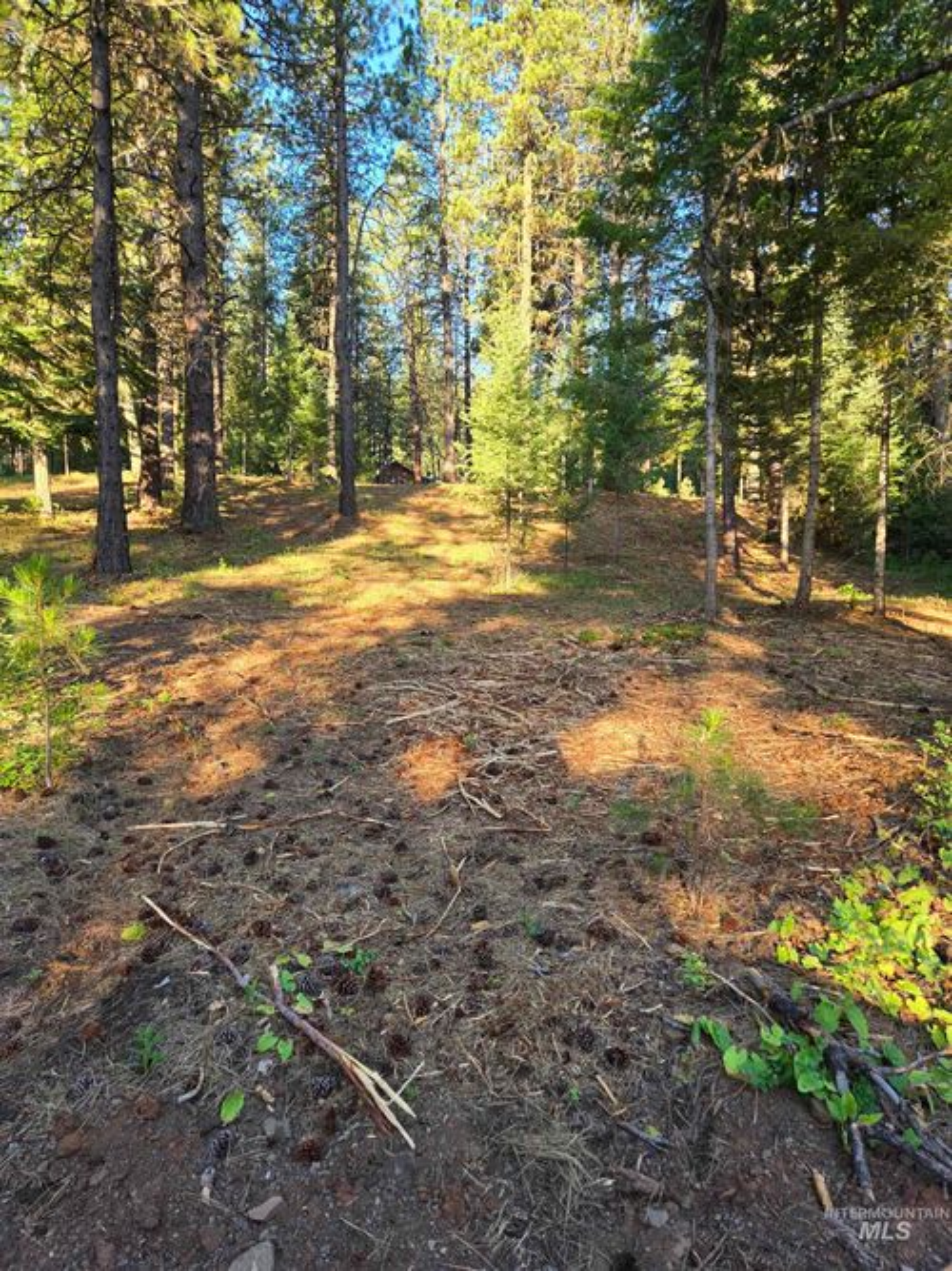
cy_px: 636
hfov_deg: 58.9
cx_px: 476
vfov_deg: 73.9
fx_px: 844
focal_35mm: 23
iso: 40
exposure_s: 1/180
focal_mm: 5.4
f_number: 1.8
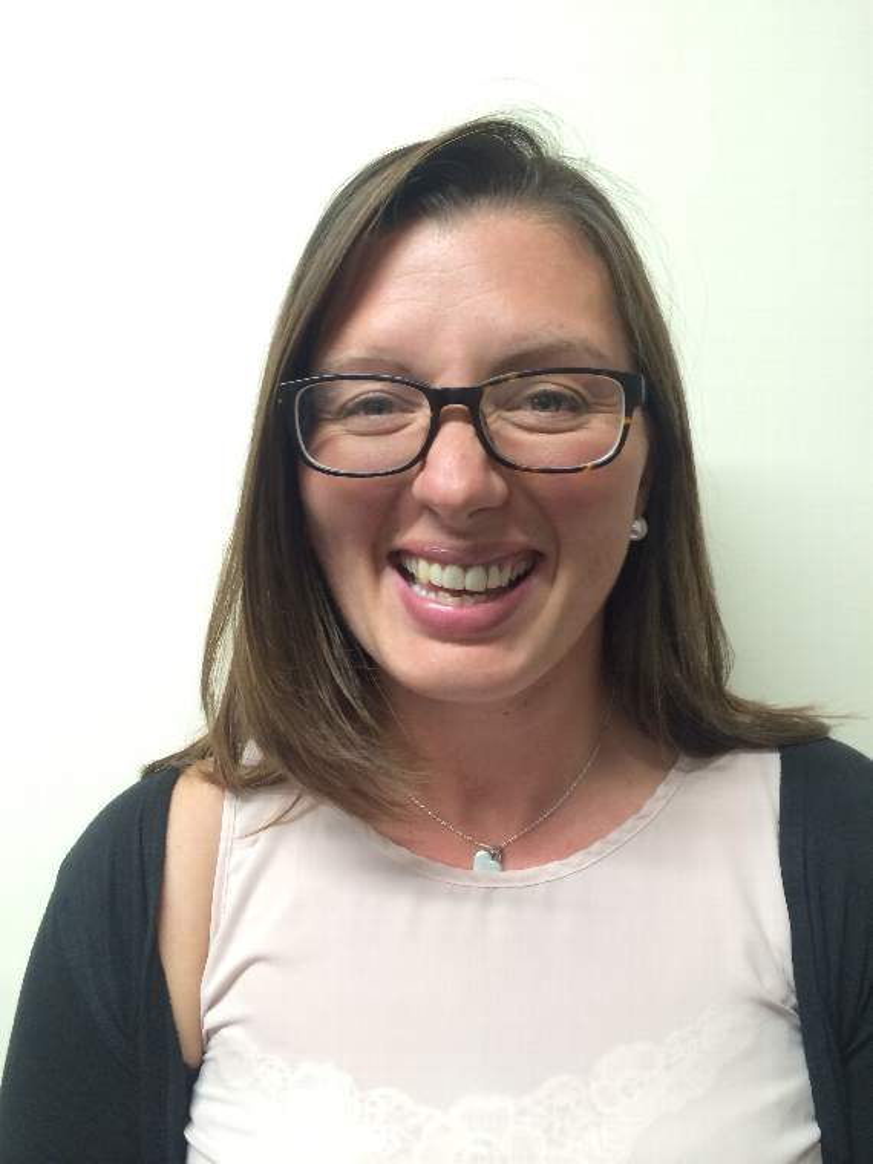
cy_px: 582
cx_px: 436
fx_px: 1009
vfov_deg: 60.0
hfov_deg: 46.8
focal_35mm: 30
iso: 125
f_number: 2.2
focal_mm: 4.12
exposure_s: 1/30
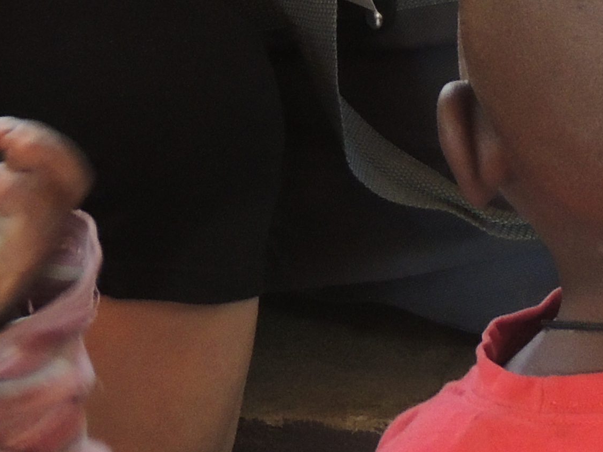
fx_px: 4251
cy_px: -426
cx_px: 359
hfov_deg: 8.1
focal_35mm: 244
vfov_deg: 6.0
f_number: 3.7
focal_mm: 10.7
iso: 360
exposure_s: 1/60
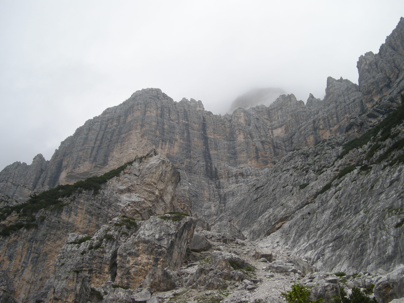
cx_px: 202
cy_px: 152
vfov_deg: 38.7
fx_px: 432
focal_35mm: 37
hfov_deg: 50.1
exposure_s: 1/821
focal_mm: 7.9
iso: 64
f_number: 2.8
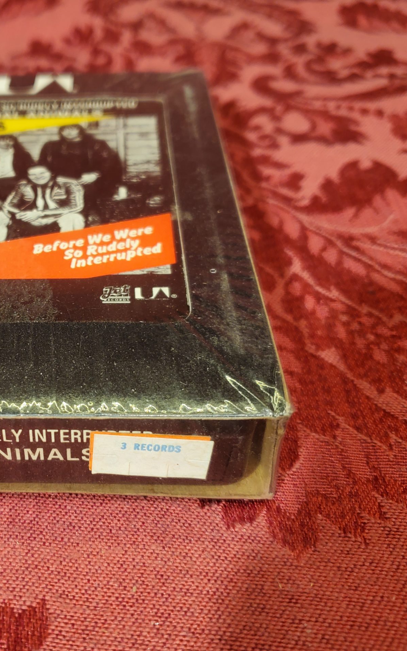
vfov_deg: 52.7
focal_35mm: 37
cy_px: 327
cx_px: 65
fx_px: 657
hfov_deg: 33.2
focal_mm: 4.3
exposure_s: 1/120
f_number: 1.5
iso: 80
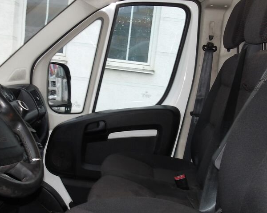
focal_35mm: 45
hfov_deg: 41.1
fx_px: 356
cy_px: 106
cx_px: 124
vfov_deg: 33.4
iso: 200
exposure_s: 1/23
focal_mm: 4.9
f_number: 3
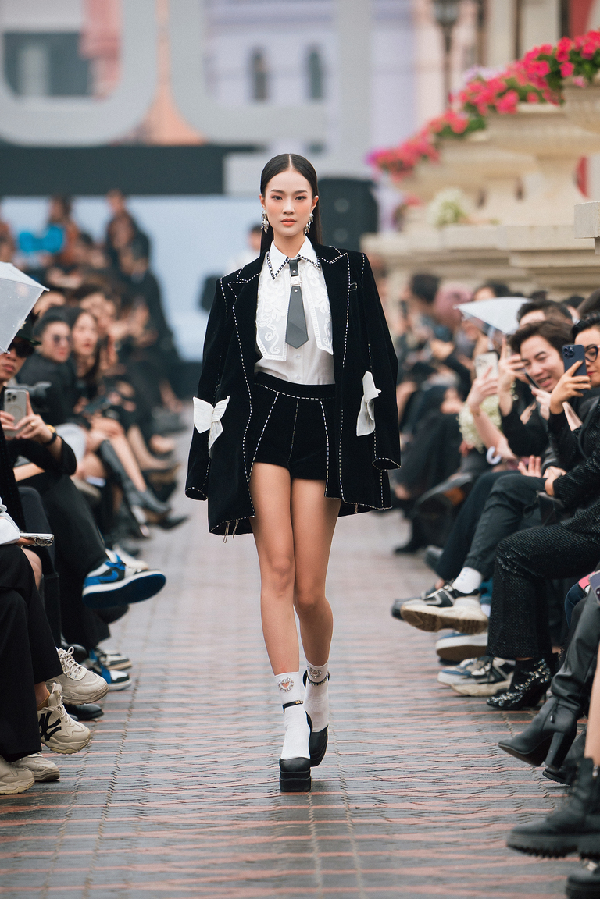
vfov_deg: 6.9
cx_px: 300
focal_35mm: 300
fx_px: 7499
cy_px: 450
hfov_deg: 4.6
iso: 320
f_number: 3.2
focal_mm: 200
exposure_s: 1/500
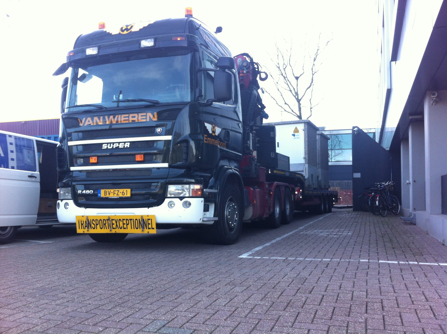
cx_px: 224
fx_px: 451
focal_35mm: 35
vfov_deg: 40.6
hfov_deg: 52.7
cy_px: 167
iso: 80
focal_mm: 3.85
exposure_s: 1/120
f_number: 2.8
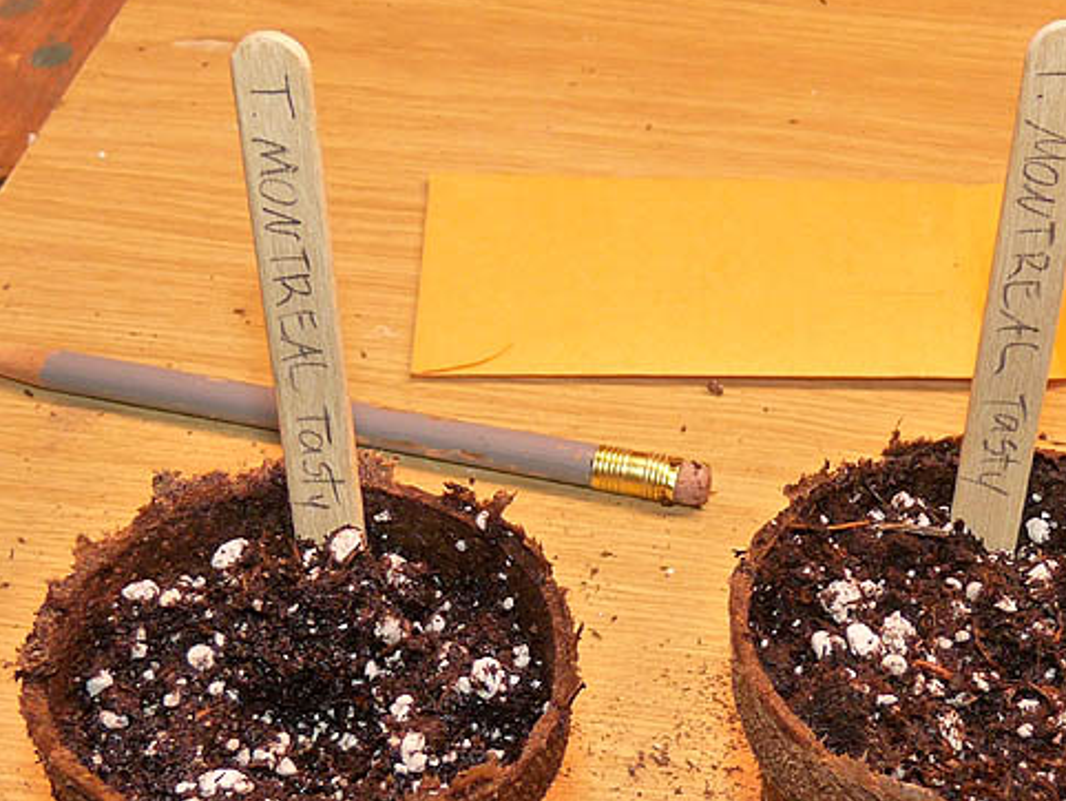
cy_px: 502
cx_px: 652
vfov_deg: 22.6
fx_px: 2003
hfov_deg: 29.7
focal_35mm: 65
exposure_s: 1/30
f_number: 2.8
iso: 160
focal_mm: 4.8
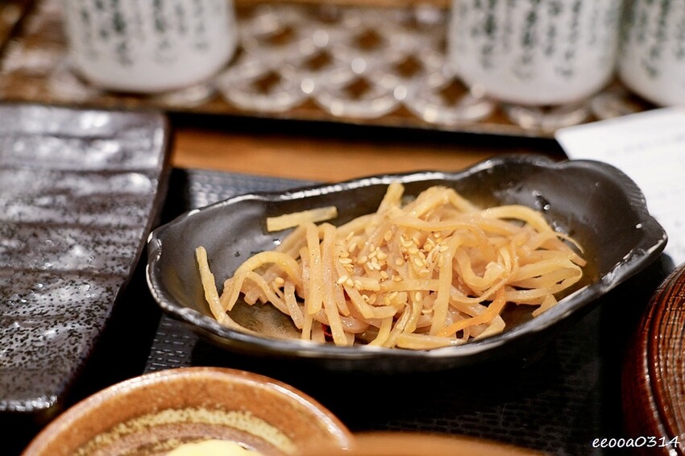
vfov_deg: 24.2
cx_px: 342
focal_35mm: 56
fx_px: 1065
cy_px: 228
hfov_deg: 35.7
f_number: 4
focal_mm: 56
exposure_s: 1/60
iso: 1250
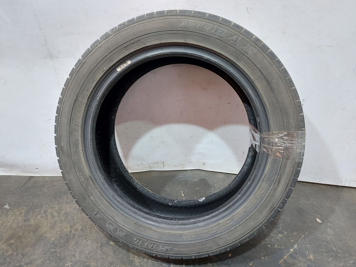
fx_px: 247
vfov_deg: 56.8
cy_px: 134
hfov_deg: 71.6
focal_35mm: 24
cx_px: 178
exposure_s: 1/33
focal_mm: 5.23
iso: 200
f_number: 1.8
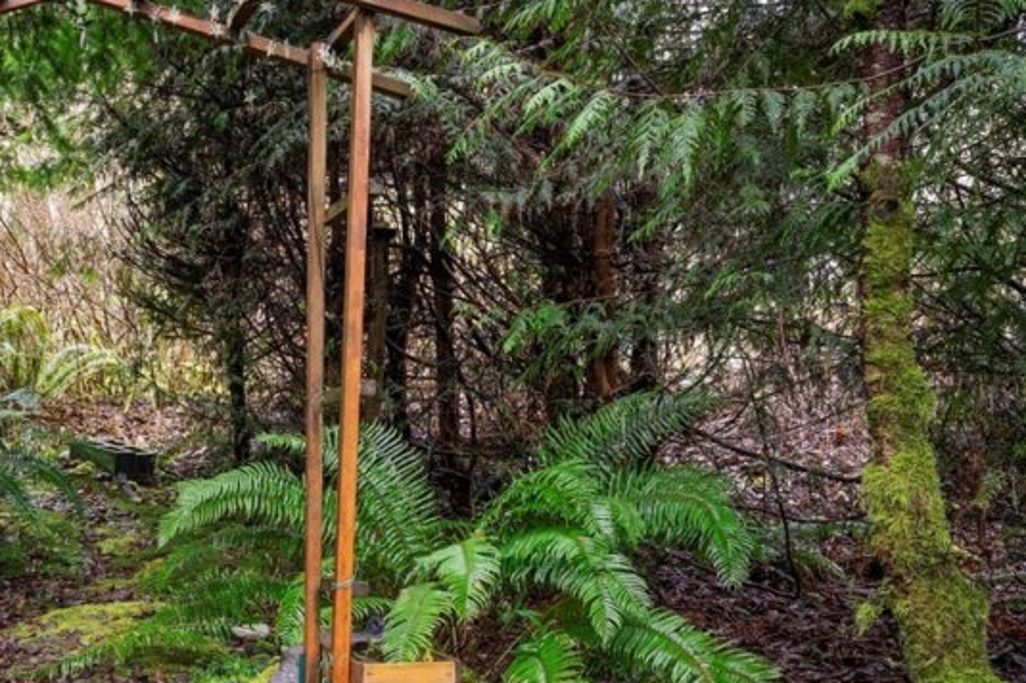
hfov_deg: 33.9
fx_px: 1566
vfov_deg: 24.4
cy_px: 483
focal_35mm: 55
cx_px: 63
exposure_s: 1/15
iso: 500
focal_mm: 21
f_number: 8
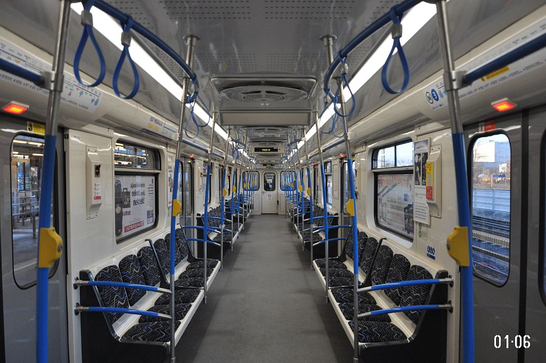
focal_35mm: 27
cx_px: 273
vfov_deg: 47.8
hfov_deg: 67.4
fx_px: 409
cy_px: 182
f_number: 3.5
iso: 1100
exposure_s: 1/500
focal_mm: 18
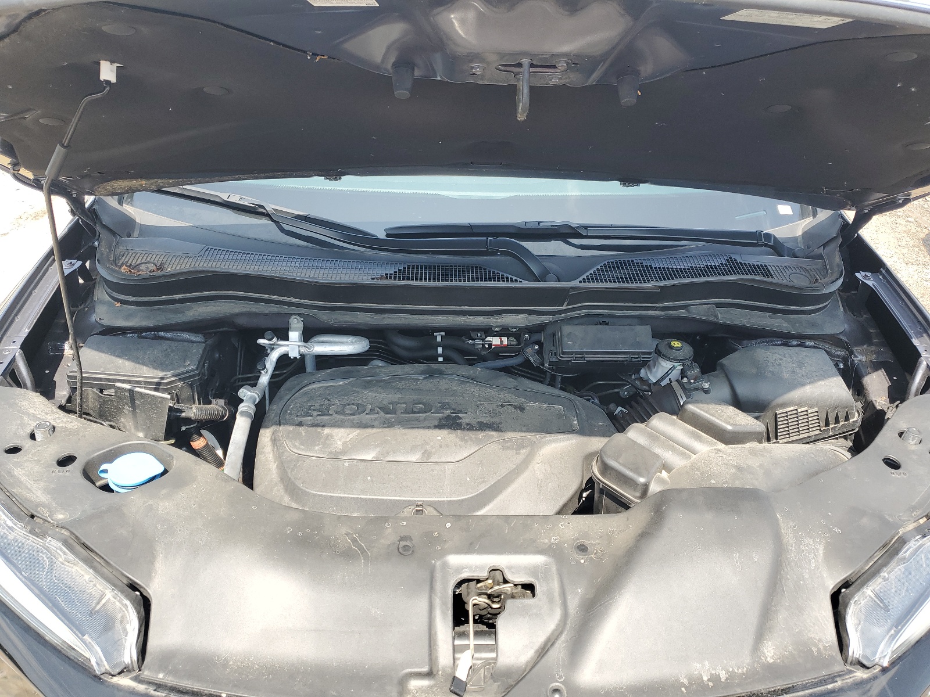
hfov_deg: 67.3
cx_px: 465
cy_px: 348
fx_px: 699
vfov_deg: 53.1
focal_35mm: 26
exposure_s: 1/625
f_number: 1.5
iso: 50
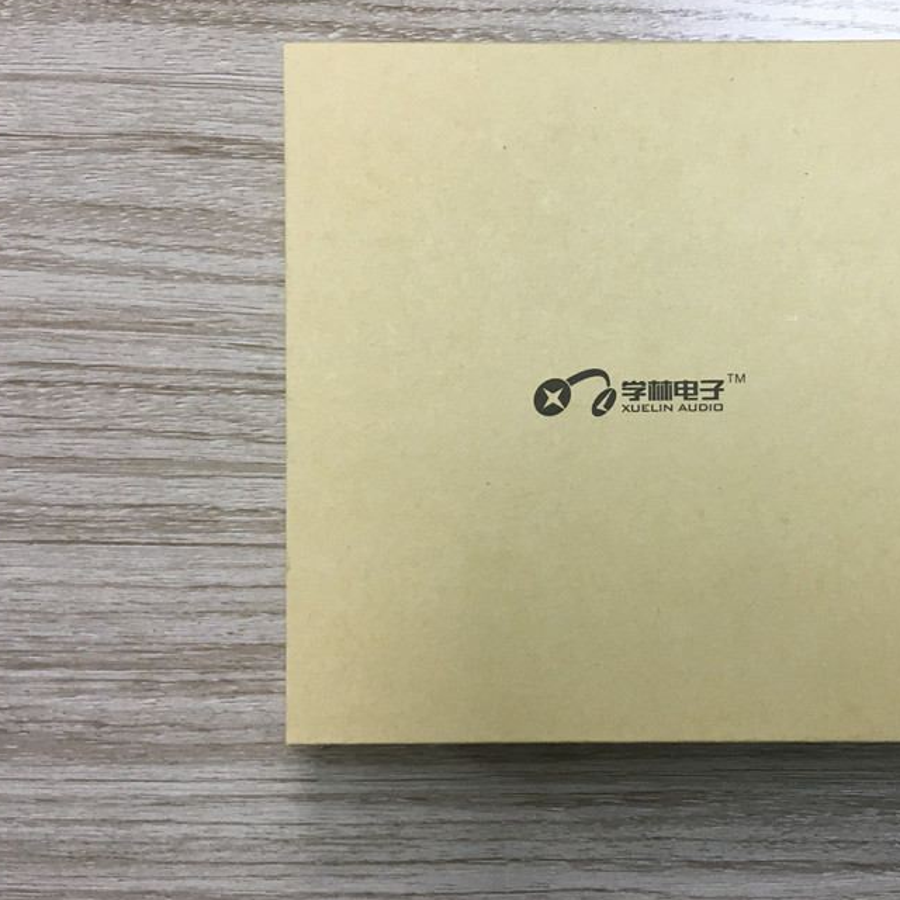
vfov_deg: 40.8
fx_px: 1206
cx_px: 660
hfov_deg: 39.9
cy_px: 388
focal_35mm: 41
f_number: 2.2
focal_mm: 4.15
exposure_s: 1/33
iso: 50
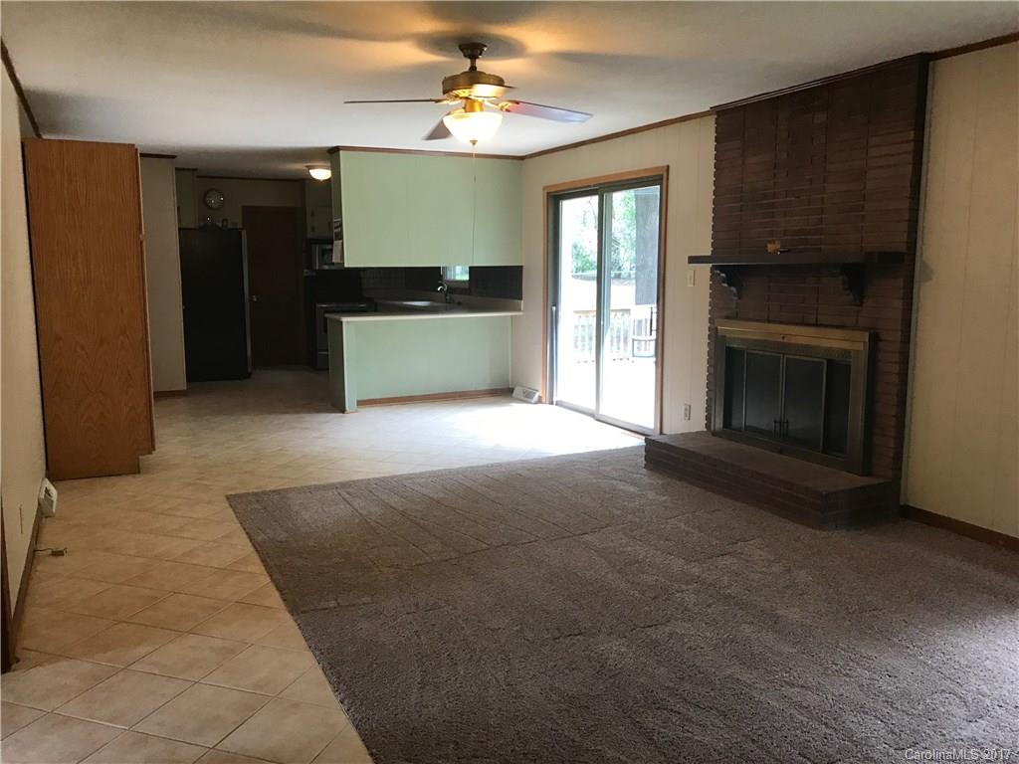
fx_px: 824
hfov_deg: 63.4
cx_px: 510
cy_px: 382
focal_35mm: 28
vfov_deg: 49.7
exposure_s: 1/30
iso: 32
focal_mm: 3.99
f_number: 1.8
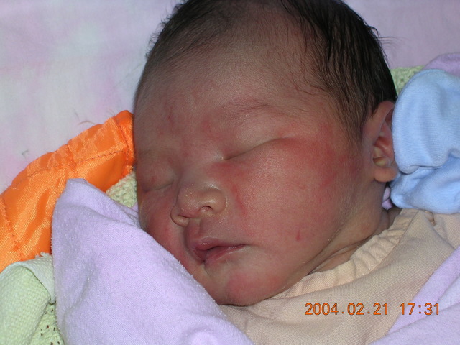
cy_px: 172
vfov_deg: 14.1
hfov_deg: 18.7
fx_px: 1395
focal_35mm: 105
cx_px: 230
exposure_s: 1/60.1
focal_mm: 15.9
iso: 100
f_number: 4.6
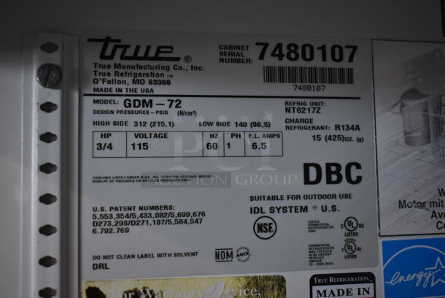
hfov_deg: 46.4
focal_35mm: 42
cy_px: 149
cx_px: 222
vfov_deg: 32.0
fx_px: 520
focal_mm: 28
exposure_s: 1/50
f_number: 4.2
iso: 640
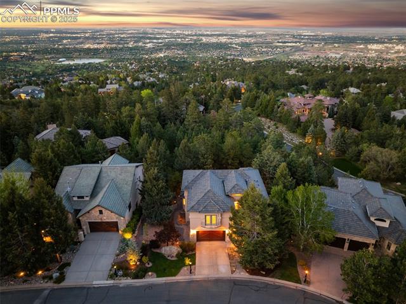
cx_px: 203
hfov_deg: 71.7
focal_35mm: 24
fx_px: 281
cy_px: 152
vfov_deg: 56.7
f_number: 2.8
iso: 570
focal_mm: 12.3
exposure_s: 1/10
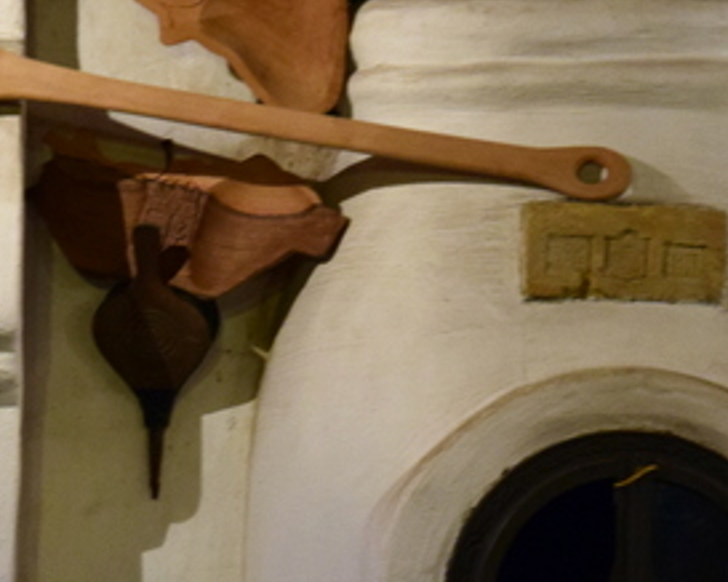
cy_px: 350
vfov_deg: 5.3
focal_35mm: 289
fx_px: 6222
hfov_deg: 6.7
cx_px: 48
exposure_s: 1/6
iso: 1600
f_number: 5.3
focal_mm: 70
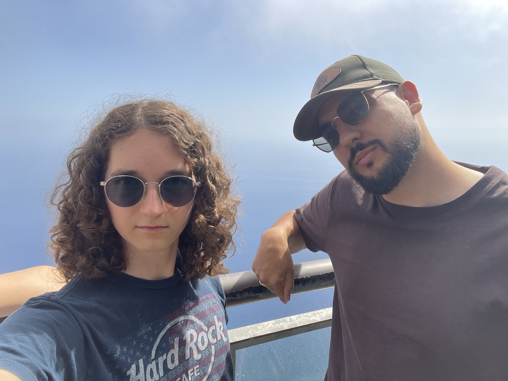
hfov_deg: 73.9
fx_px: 338
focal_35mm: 23
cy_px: 190
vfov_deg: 58.9
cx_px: 254
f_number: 2.2
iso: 25
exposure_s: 1/386
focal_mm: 2.71
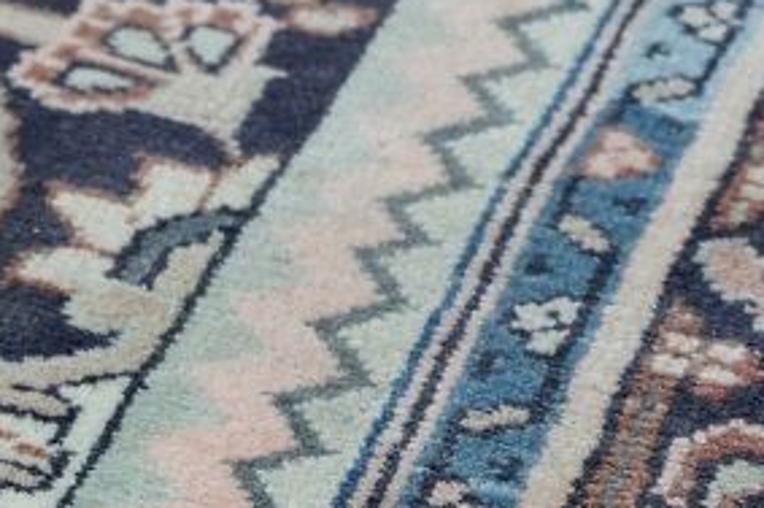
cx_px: -321
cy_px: 438
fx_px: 3052
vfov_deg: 9.5
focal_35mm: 144
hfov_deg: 13.6
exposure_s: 1/30
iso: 1600
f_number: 4
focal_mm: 21.2
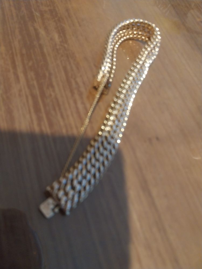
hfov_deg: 53.1
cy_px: 134
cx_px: 101
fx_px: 202
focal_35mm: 26
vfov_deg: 67.3
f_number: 1.8
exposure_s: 1/33.3
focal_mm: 4
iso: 400
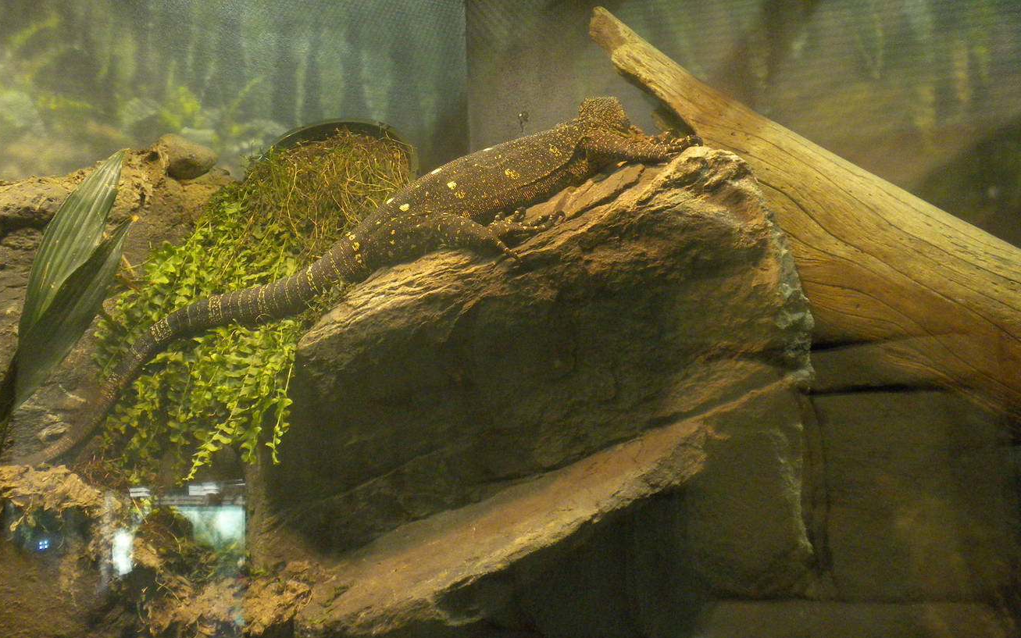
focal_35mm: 48
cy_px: 243
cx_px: 459
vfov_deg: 26.8
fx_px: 1336
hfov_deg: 41.8
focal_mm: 6.6
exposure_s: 1/64.5
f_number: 3.5
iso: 390
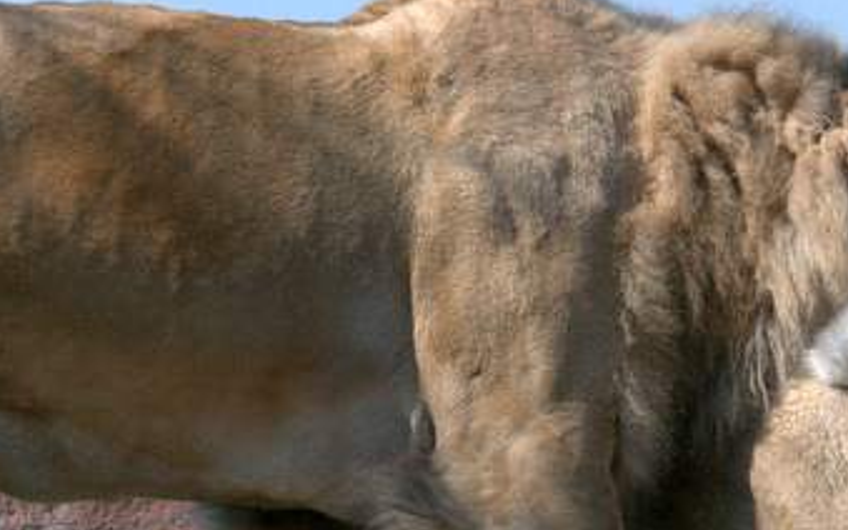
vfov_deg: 2.3
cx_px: 513
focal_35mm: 577
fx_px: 13337
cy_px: 428
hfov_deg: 3.6
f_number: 13
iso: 800
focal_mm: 200
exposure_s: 1/1000
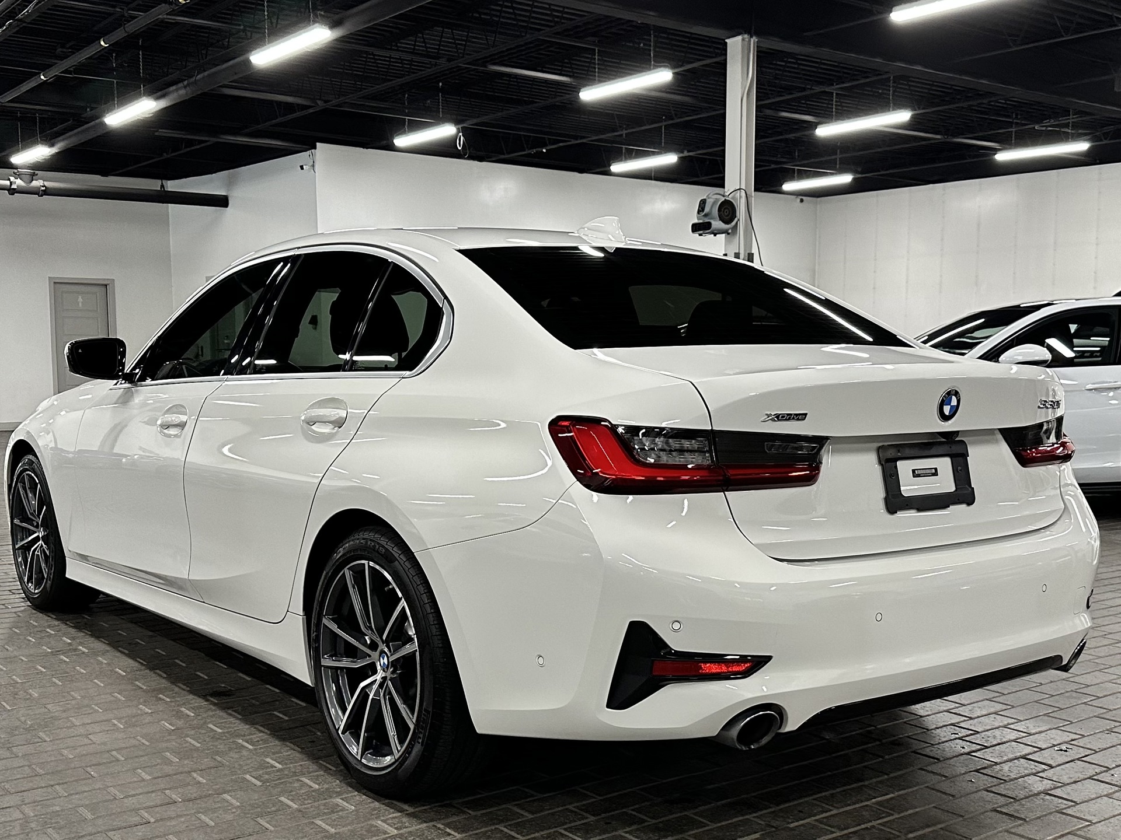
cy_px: 420
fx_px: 777
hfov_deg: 71.6
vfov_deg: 56.8
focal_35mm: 24
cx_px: 560
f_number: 1.78
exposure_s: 1/103
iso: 250
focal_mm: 6.86
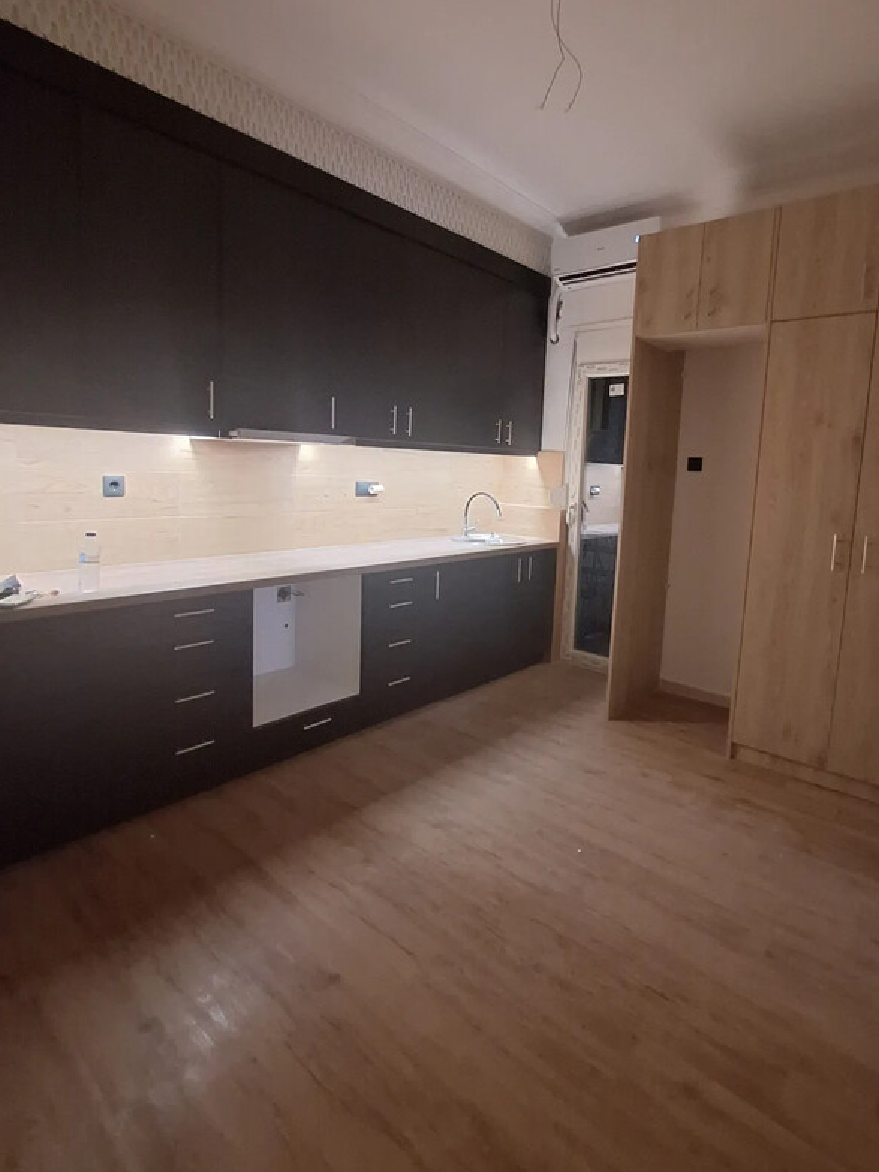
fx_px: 576
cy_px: 530
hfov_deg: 74.6
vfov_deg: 90.8
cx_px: 470
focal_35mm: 17
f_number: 2.2
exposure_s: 1/20
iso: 500
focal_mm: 1.74
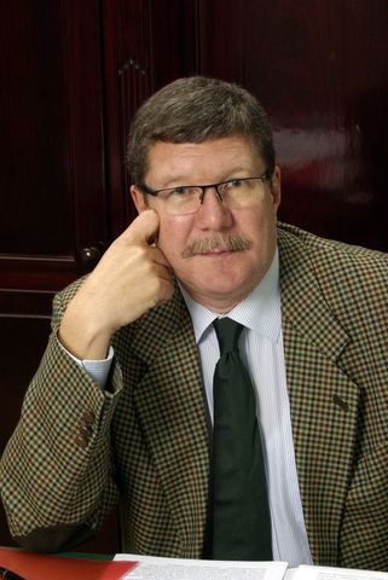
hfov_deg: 11.4
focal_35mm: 120
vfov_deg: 17.0
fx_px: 1936
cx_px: 194
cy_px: 290
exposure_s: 1/80
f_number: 18
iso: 400
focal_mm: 80
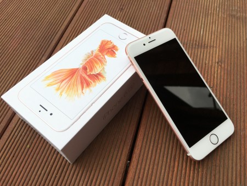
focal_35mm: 29
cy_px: 93
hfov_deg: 61.6
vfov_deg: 48.3
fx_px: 207
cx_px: 124
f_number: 2.2
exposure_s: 1/405
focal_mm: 4.15
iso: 25
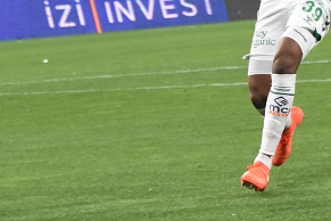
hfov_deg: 4.4
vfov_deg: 3.0
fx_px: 4248
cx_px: 437
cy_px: -27
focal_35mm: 462
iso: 3600
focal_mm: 112
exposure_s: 1/500
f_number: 5.6
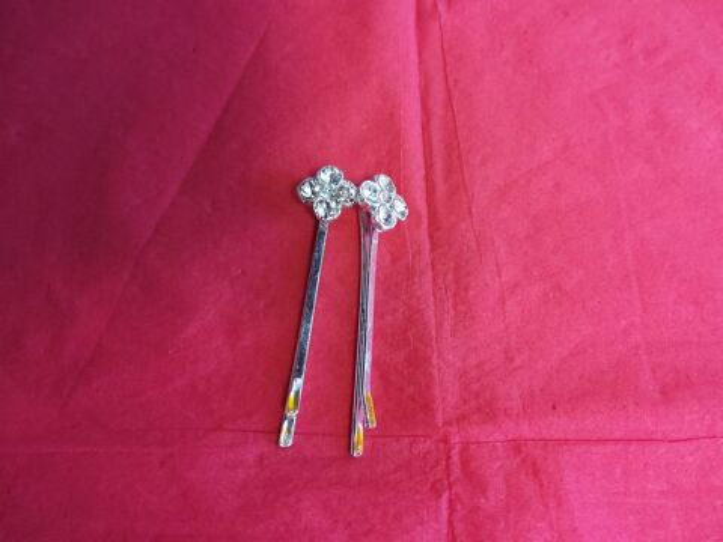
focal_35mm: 26
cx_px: 362
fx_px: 543
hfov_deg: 67.3
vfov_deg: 53.1
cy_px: 271
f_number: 2
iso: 400
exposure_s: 1/25
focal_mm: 3.08
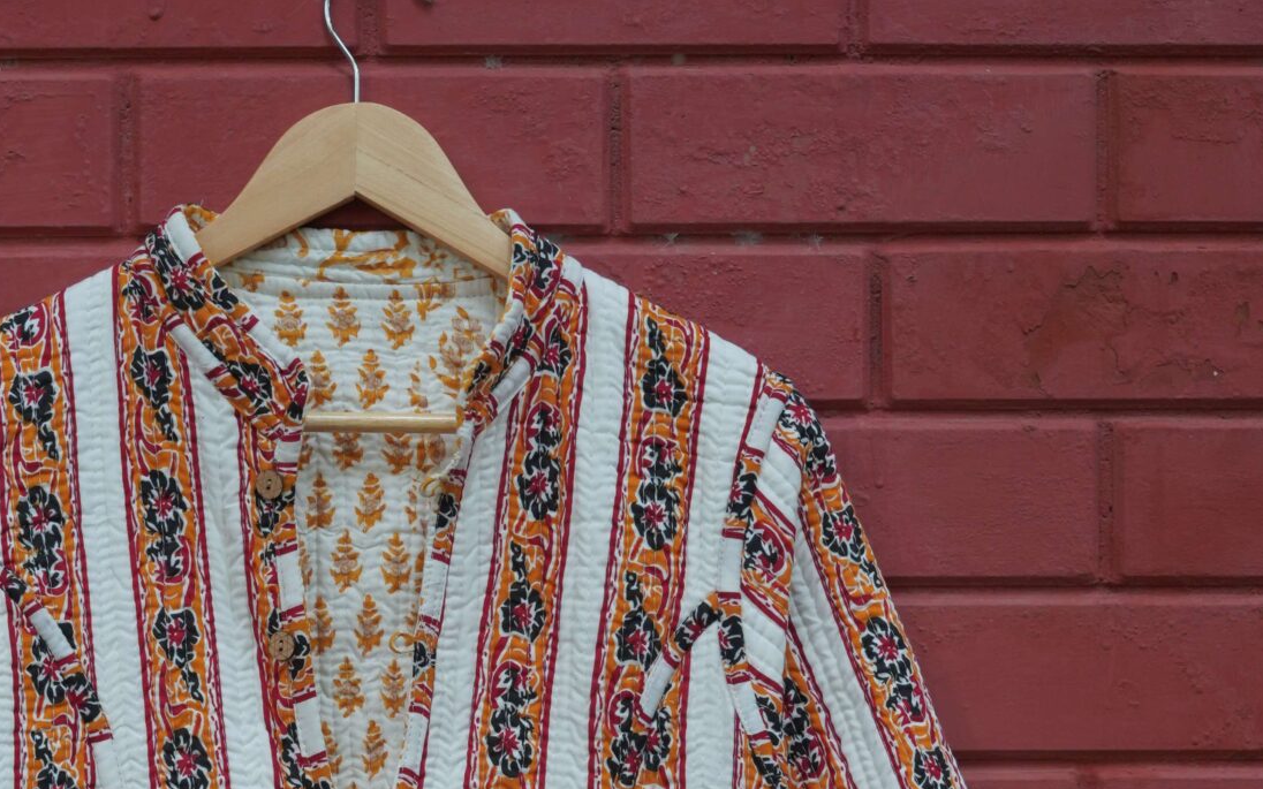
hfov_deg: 17.5
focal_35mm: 119
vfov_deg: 10.7
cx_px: 382
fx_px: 4096
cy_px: 1105
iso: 500
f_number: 8
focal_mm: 50
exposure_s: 1/160
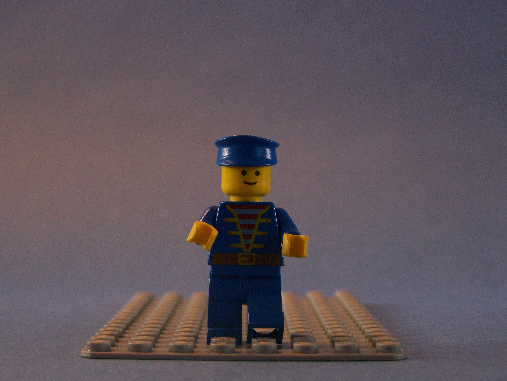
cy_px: 190
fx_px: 1202
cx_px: 254
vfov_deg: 18.0
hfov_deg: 23.8
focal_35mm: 82
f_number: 3.2
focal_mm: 13.7
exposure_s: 1/8
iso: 160
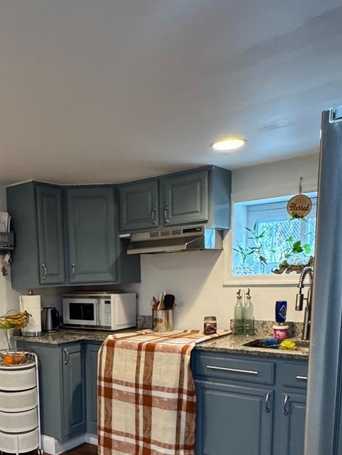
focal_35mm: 35
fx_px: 461
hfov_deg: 39.0
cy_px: 346
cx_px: 64
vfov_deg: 50.3
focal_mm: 2.22
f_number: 2.2
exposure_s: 1/60
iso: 320
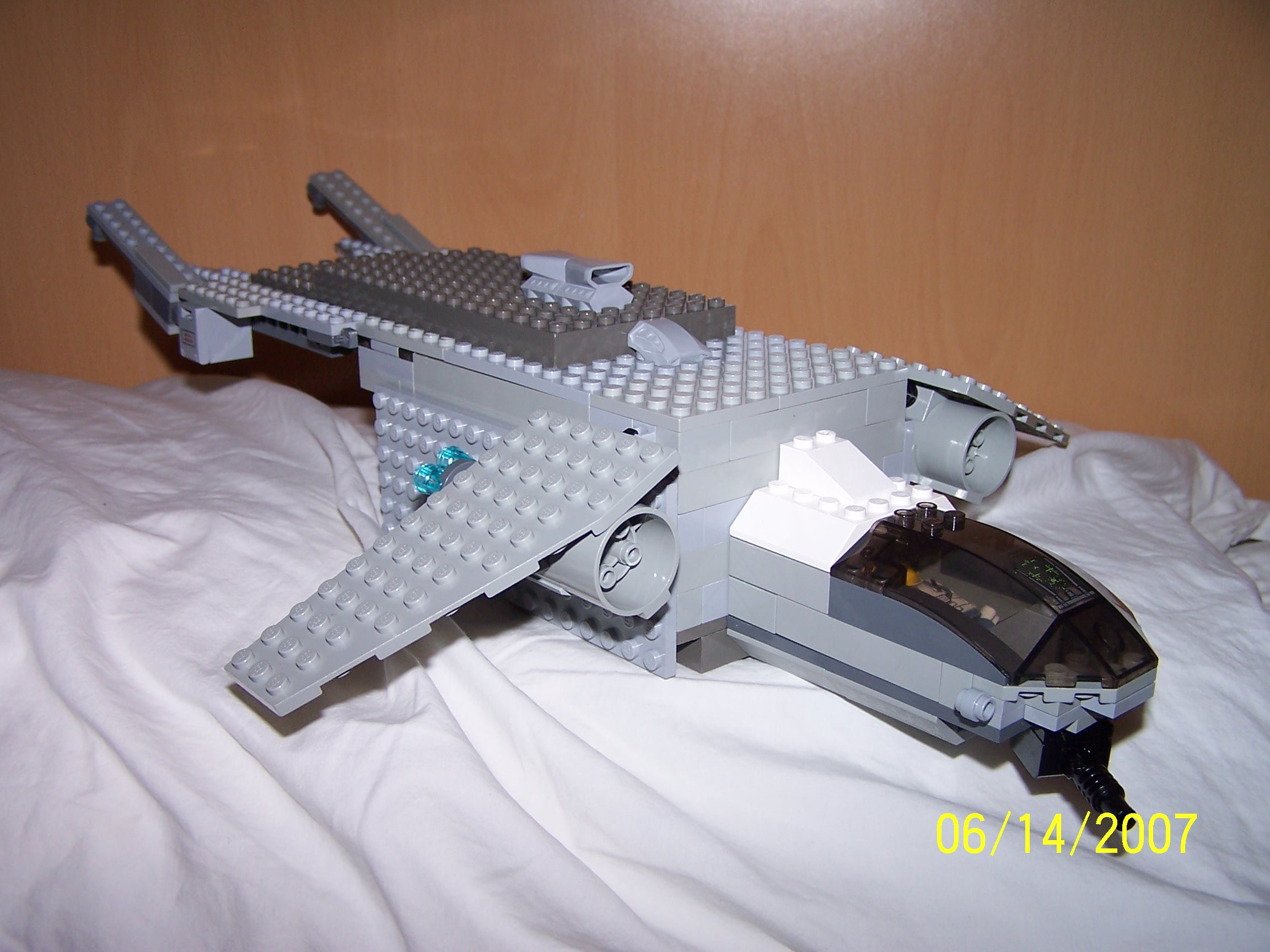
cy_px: 476
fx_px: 1394
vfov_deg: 37.7
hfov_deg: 49.0
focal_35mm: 38
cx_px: 635
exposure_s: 1/60
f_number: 2.8
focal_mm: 6.3
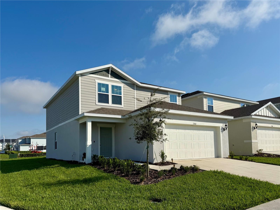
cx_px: 140
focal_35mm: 24
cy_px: 105
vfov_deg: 56.8
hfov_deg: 71.6
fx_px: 194
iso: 80
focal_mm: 6.76
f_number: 1.78
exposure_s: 1/8130
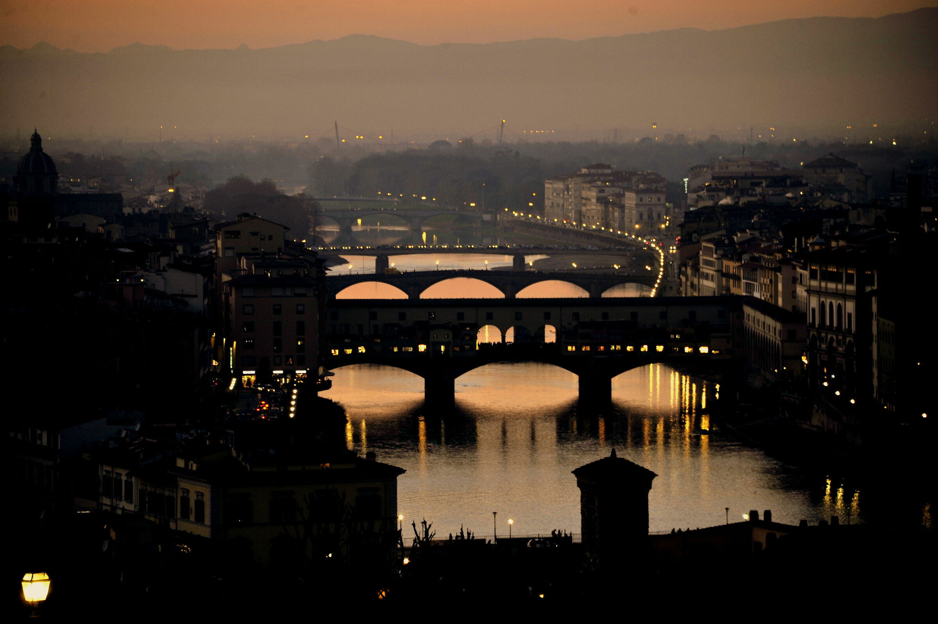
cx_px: 469
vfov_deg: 7.2
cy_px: 312
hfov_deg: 10.8
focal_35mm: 190
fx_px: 4947
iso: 400
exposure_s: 1/30
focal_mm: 190
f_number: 5.6
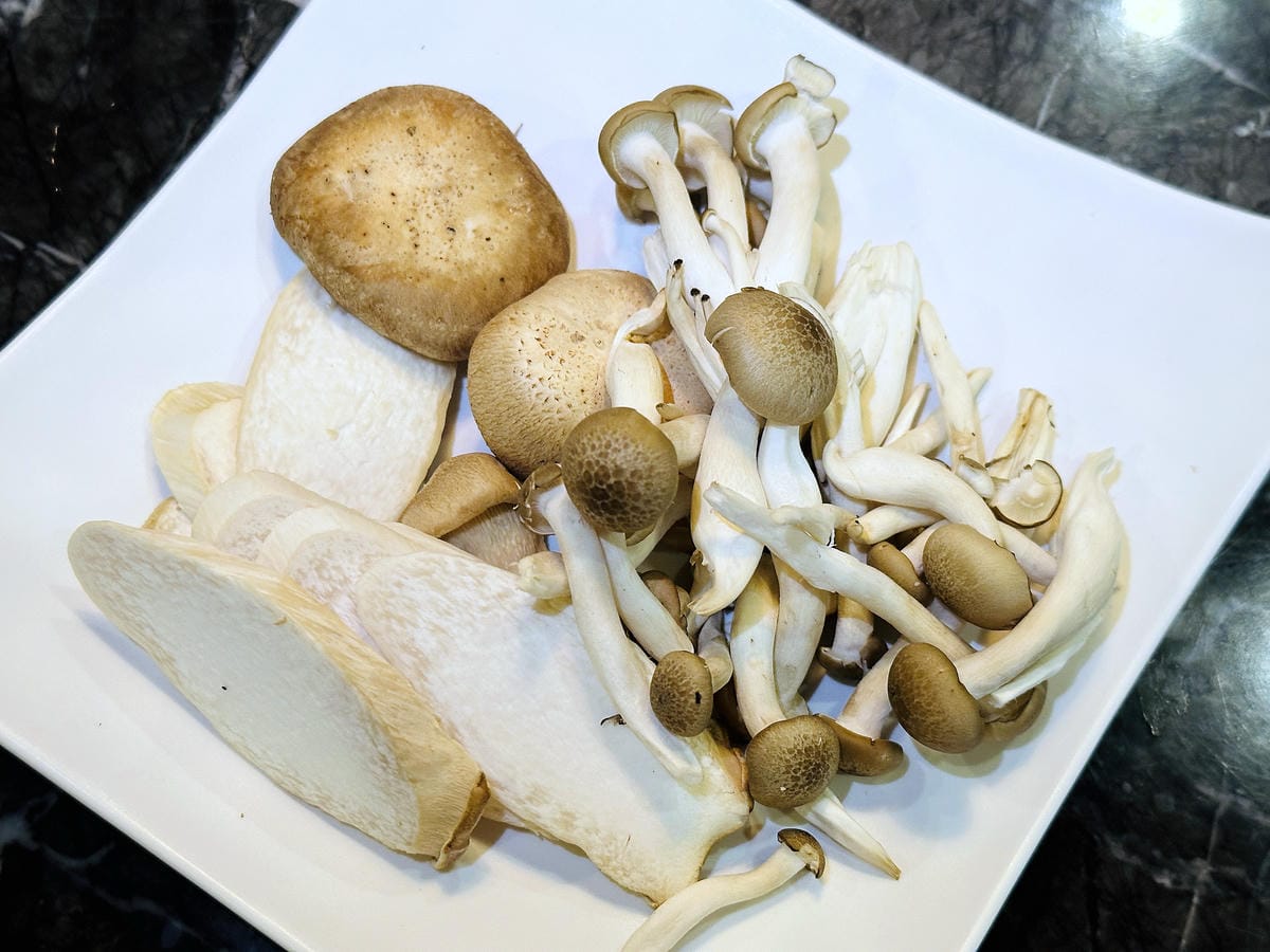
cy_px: 476
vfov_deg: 30.3
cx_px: 635
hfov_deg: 39.7
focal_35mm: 48
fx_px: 1761
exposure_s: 1/40
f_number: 1.78
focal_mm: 6.86
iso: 200
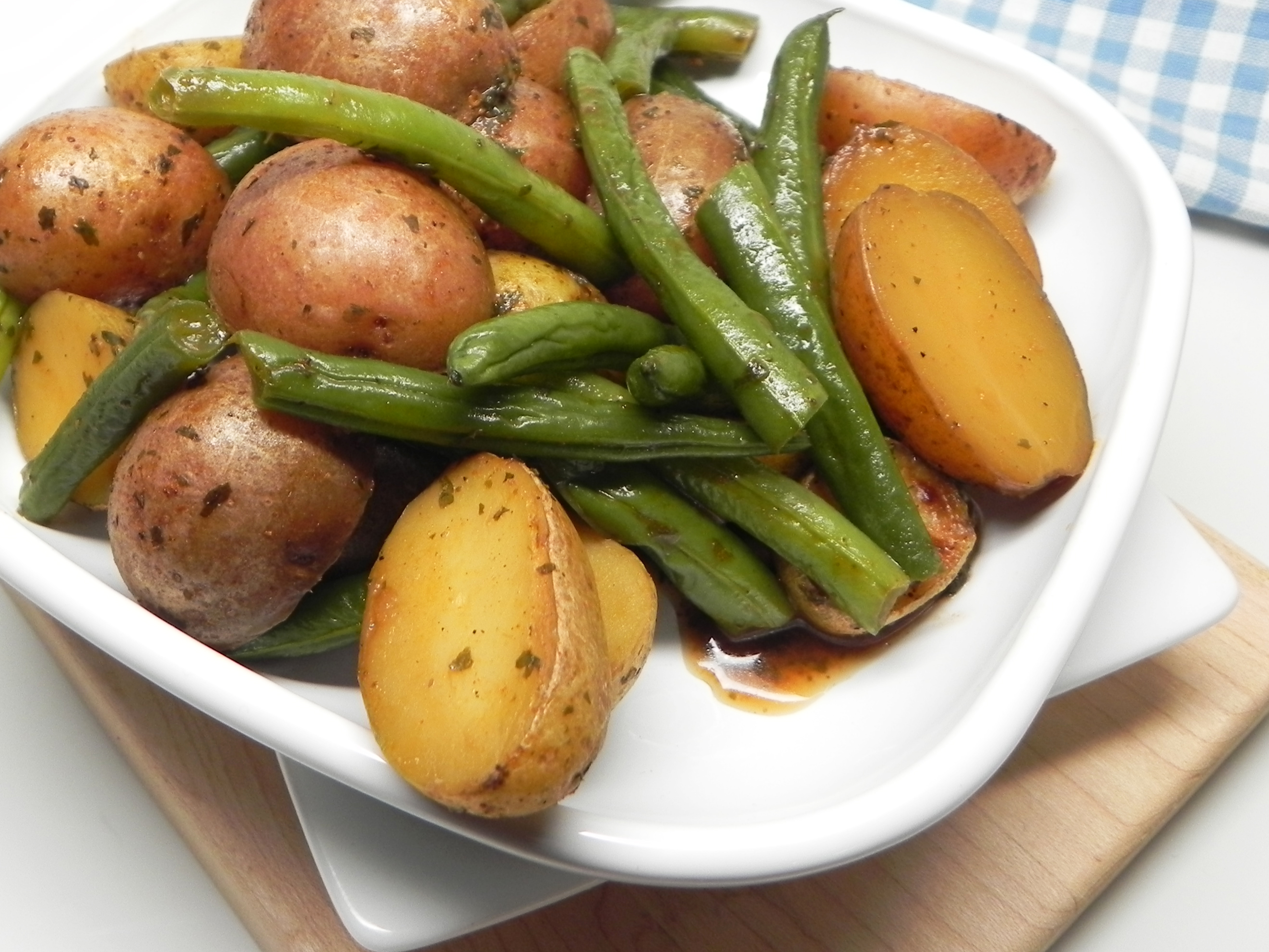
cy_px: 330
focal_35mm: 40
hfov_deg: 46.1
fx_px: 1466
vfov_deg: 35.7
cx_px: 430
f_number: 2.8
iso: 167
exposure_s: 1/30
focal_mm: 5.2
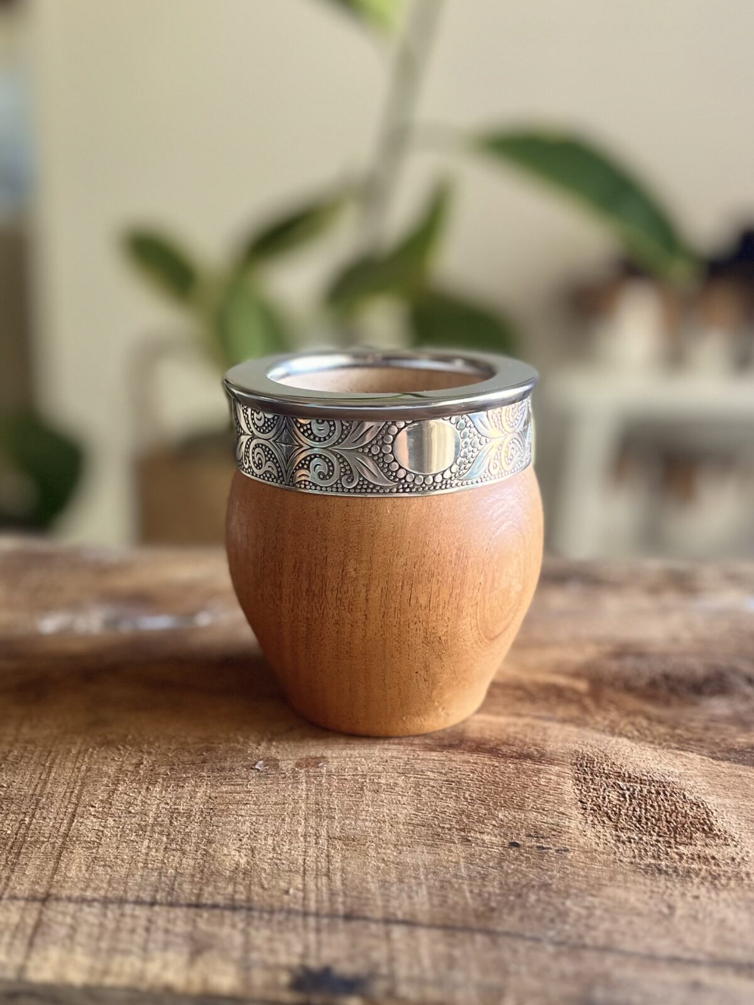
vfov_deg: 67.3
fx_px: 755
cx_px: 377
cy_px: 502
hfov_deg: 53.1
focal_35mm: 26
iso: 125
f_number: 1.6
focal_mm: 5.1
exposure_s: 1/77
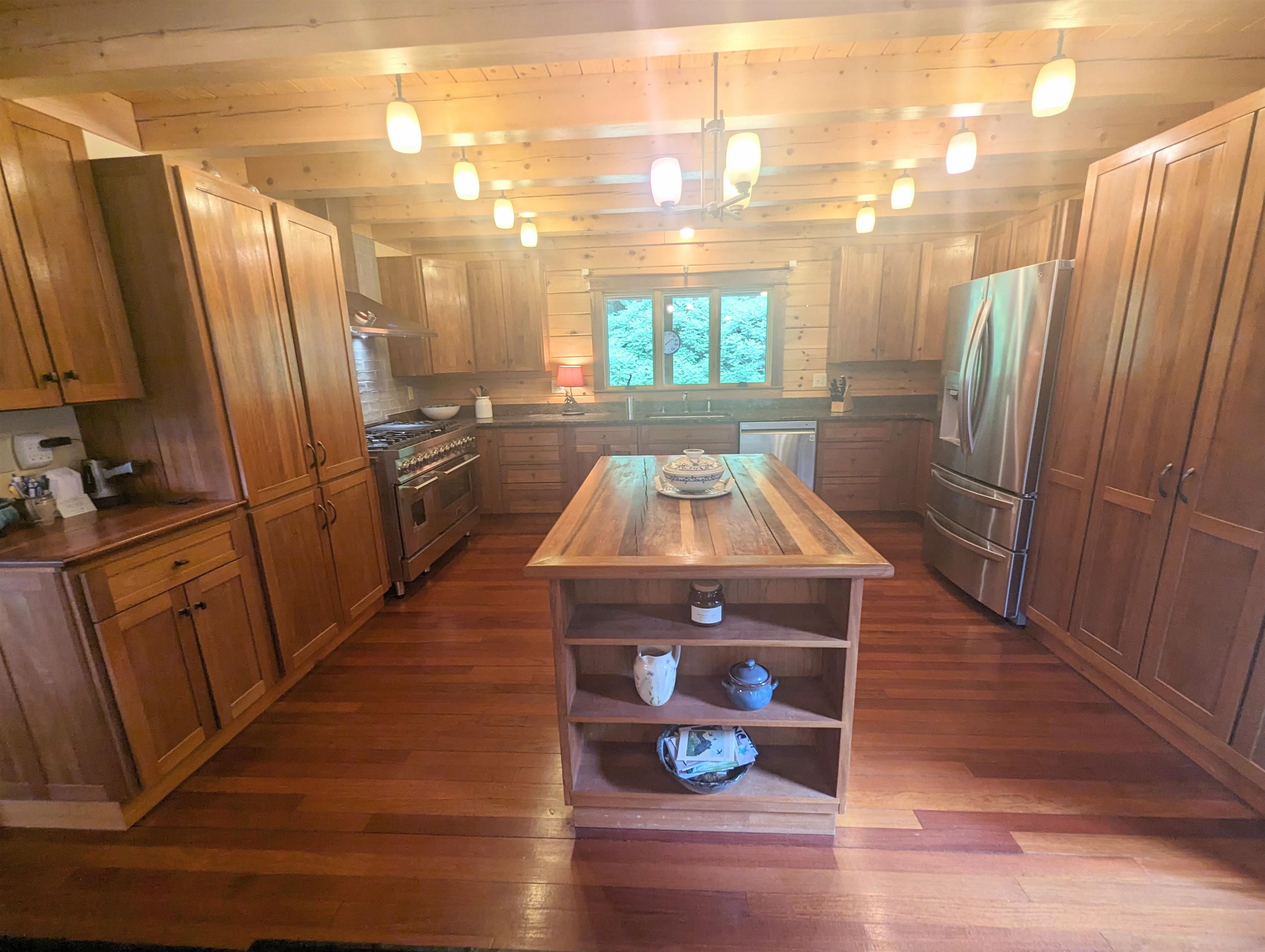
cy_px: 476
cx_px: 632
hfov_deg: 106.1
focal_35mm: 13
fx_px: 476
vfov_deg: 90.1
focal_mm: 1.95
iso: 61
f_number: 2.2
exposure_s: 1/40
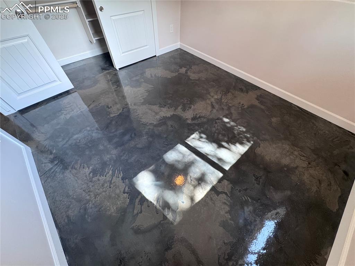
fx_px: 144
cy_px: 133
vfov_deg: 85.6
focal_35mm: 14
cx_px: 178
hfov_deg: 102.1
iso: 250
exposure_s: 1/120
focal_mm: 2.22
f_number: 2.2
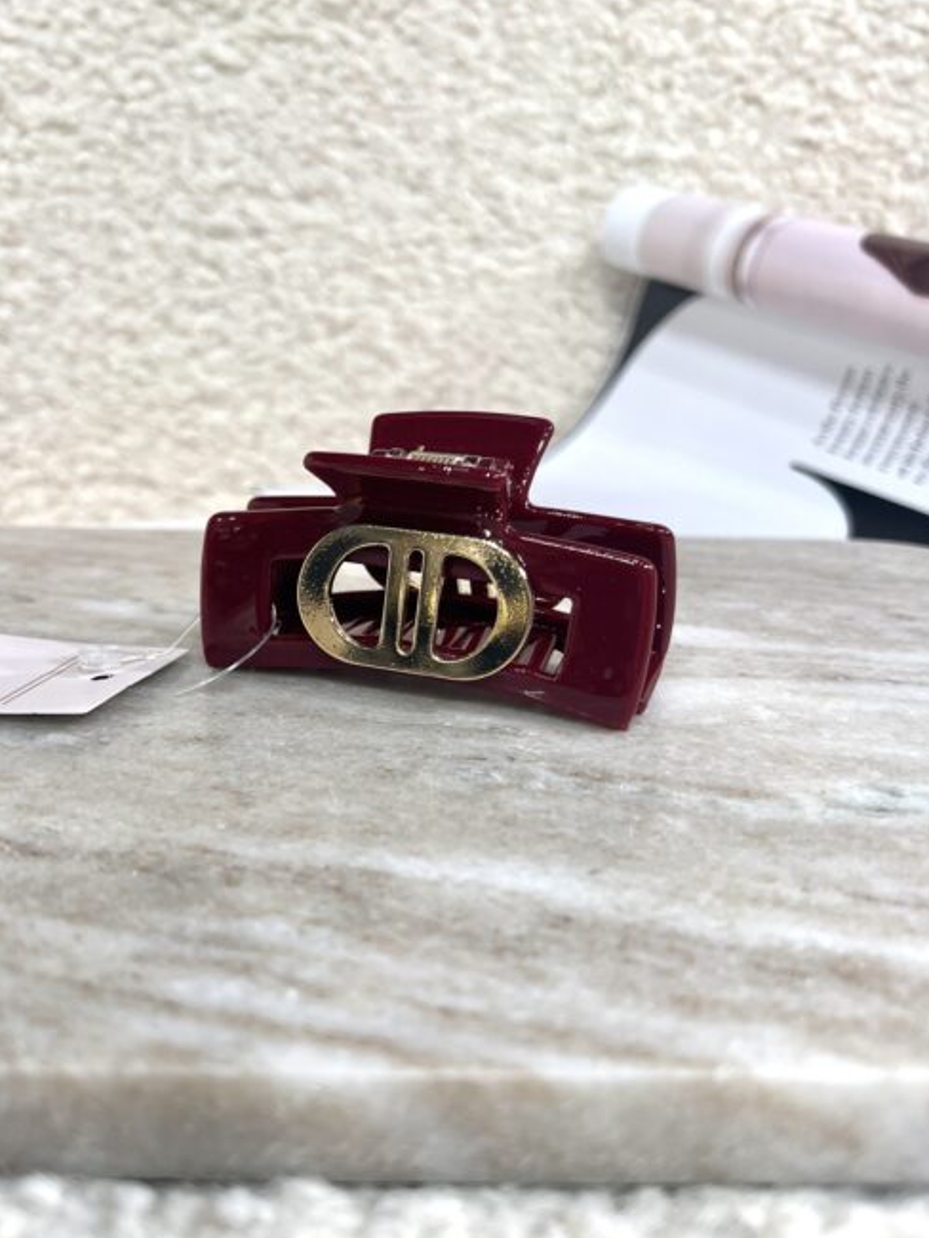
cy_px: 651
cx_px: 415
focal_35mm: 32
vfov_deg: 56.8
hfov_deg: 44.1
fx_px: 1144
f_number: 1.5
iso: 40
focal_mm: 5.7
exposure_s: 1/100
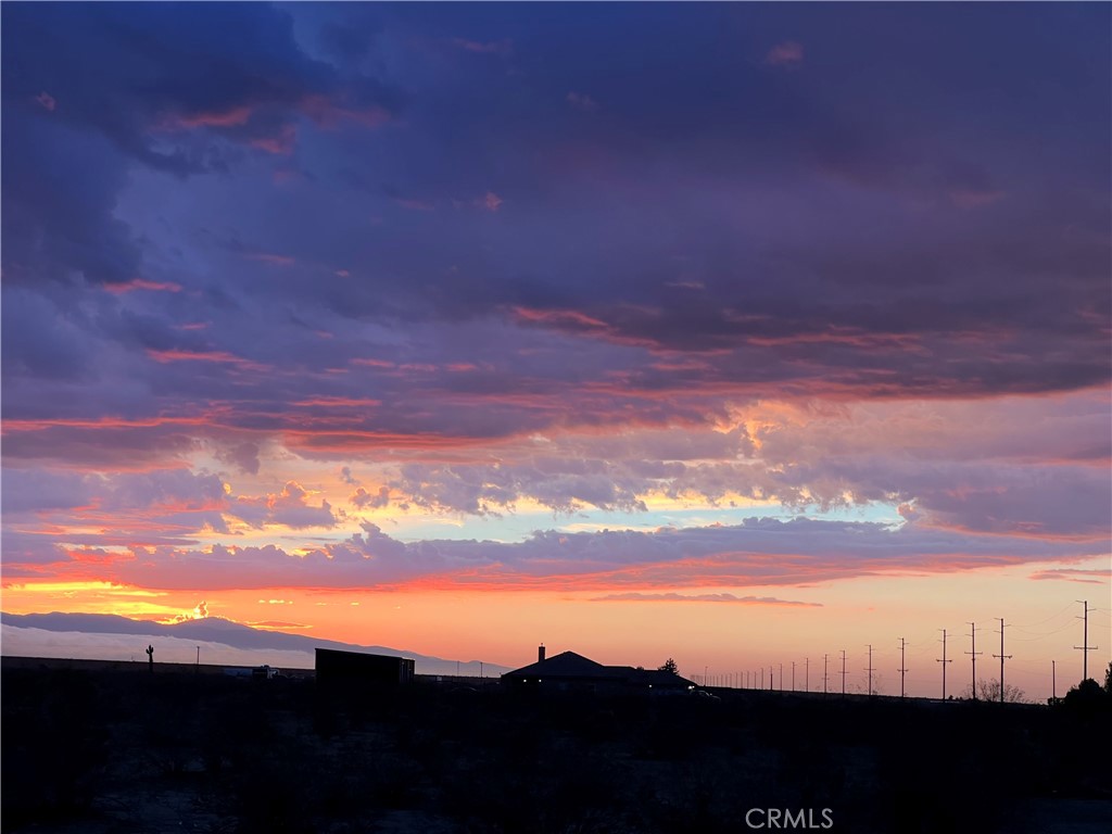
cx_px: 556
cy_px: 417
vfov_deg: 19.1
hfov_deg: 25.3
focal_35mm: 77
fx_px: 2474
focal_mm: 9
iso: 100
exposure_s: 1/99
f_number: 2.8
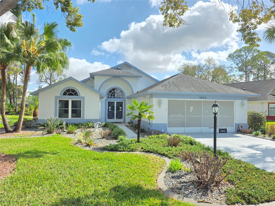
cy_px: 103
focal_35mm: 23
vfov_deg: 58.9
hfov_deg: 73.9
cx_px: 138
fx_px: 183
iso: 80
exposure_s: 1/3203
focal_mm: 6.3
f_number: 1.7
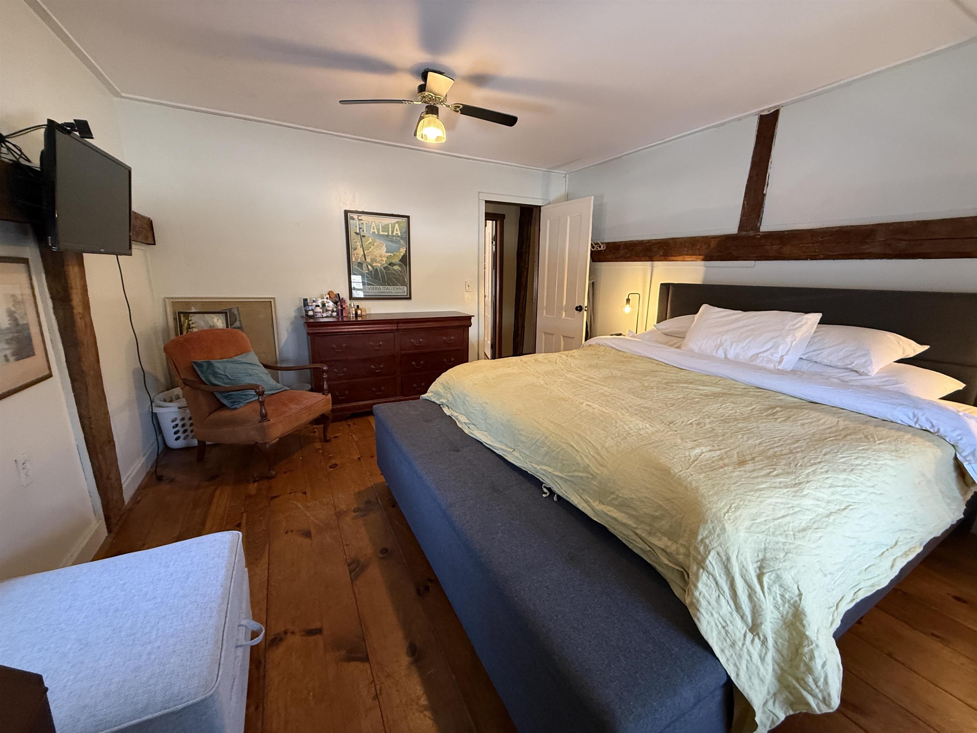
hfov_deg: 102.1
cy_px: 366
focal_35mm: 14
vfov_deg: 85.7
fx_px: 395
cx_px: 488
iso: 320
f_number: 2.2
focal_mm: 2.22
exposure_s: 1/60
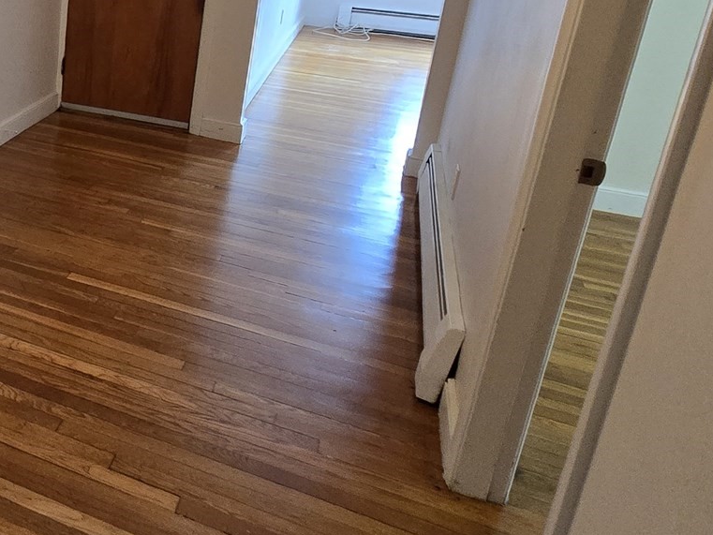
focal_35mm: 35
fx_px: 721
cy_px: 119
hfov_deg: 43.4
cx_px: -31
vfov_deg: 39.4
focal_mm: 2.2
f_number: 2.2
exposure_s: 1/60
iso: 500
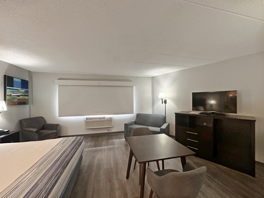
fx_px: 107
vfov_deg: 85.7
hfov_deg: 102.1
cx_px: 132
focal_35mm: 14
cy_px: 99
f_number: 2.2
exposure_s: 1/60
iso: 400
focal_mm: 2.22
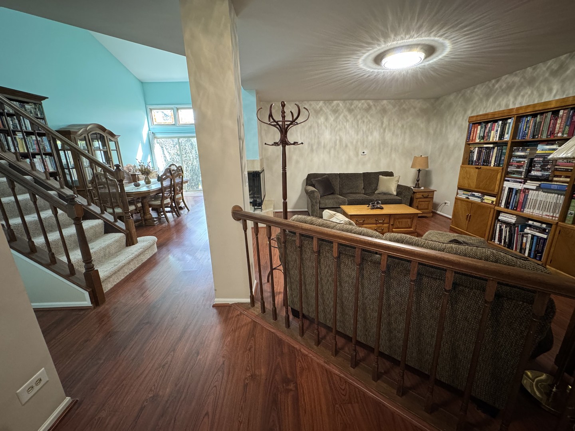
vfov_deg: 85.7
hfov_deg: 102.1
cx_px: 288
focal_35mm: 14
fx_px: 233
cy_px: 216
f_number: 2.2
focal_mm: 2.22
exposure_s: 1/60
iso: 400
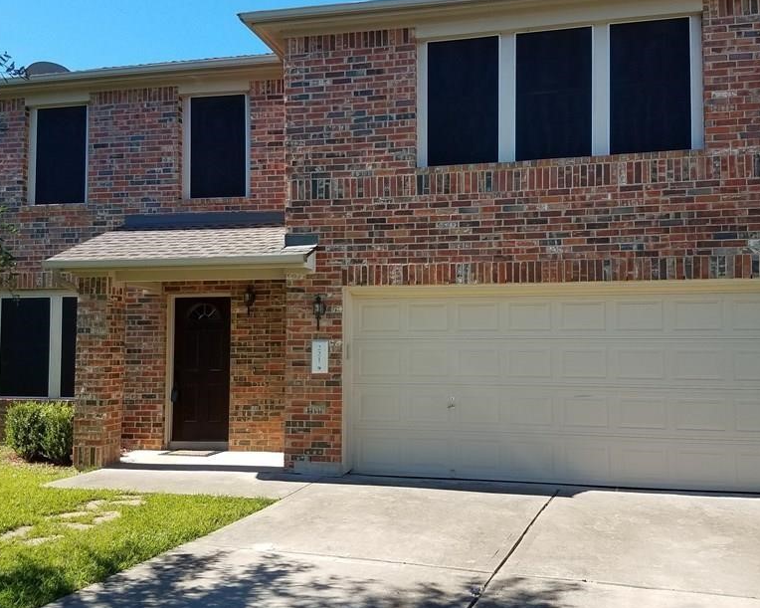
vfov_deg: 43.3
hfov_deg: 52.8
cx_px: 415
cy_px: 287
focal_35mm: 34
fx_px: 765
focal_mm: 4.2
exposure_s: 1/1080
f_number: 1.7
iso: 40
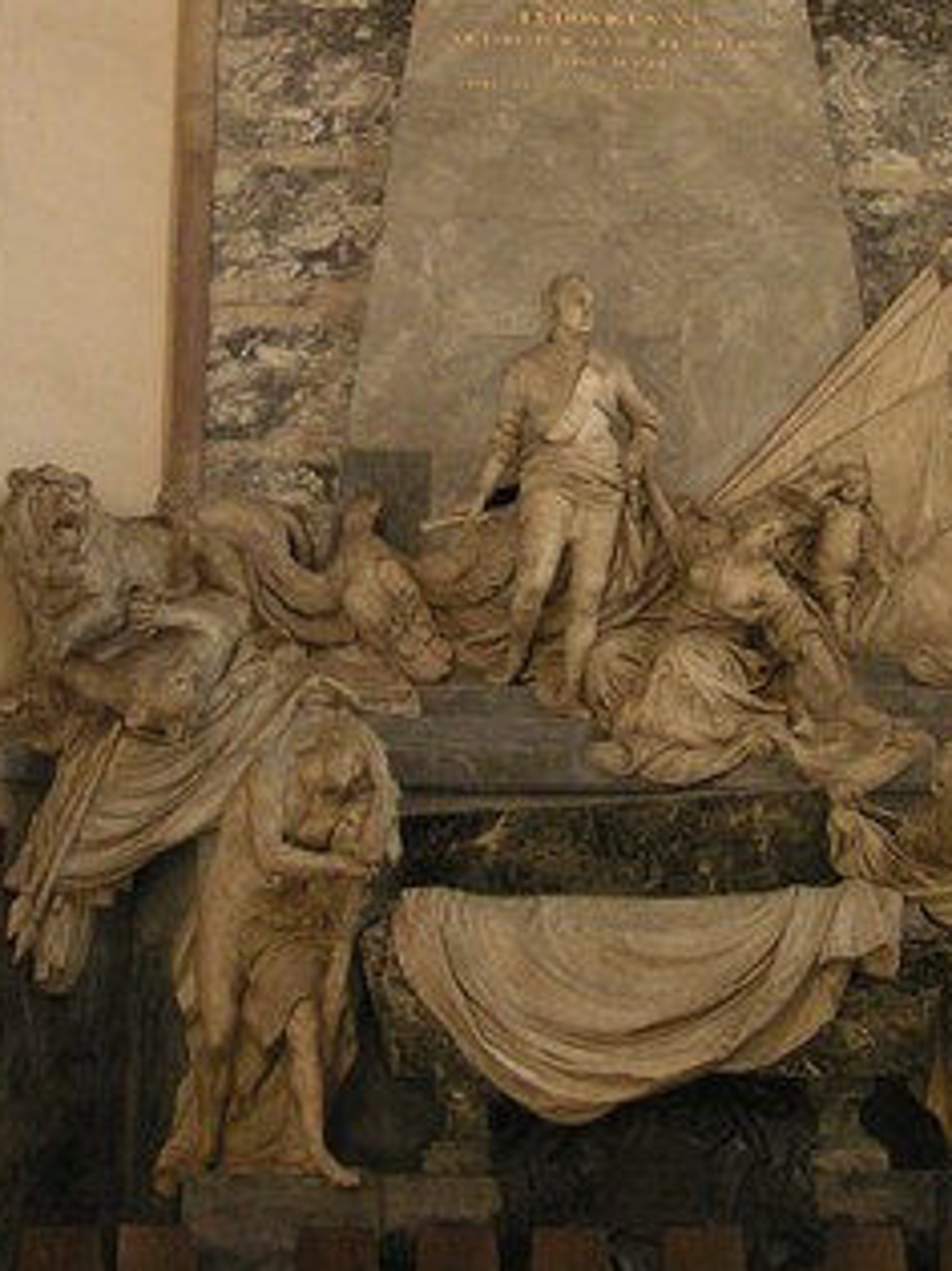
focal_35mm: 74
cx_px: 516
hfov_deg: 19.9
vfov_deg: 26.0
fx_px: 2715
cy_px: 293
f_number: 2.8
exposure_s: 1/30
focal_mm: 5.8
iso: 200
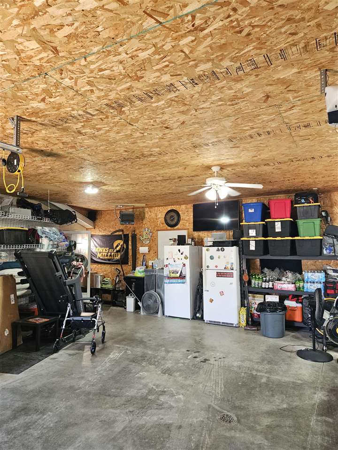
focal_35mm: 23
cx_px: 169
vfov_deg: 73.9
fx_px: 299
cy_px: 225
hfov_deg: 58.9
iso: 500
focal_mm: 5.4
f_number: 1.8
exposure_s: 1/120
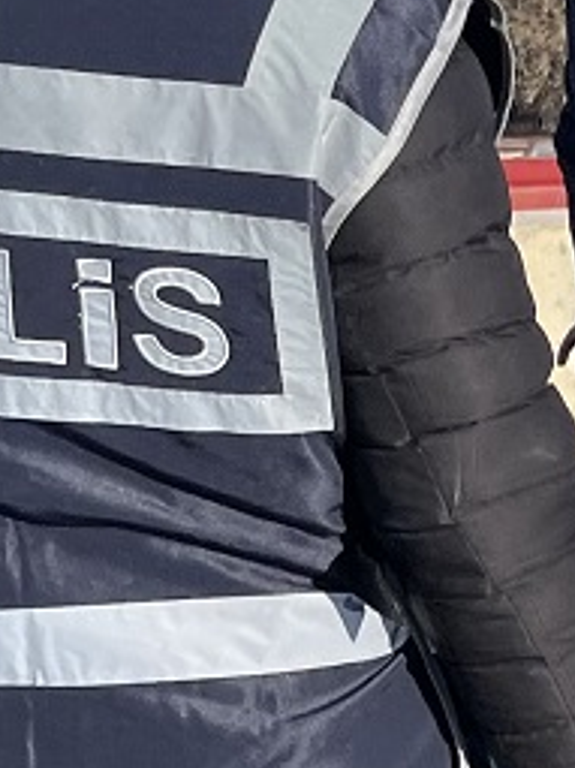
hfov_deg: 8.0
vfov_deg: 12.8
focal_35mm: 153
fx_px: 3391
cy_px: 730
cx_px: 1839
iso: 32
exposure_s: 1/2506
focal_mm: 4.2
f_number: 1.6
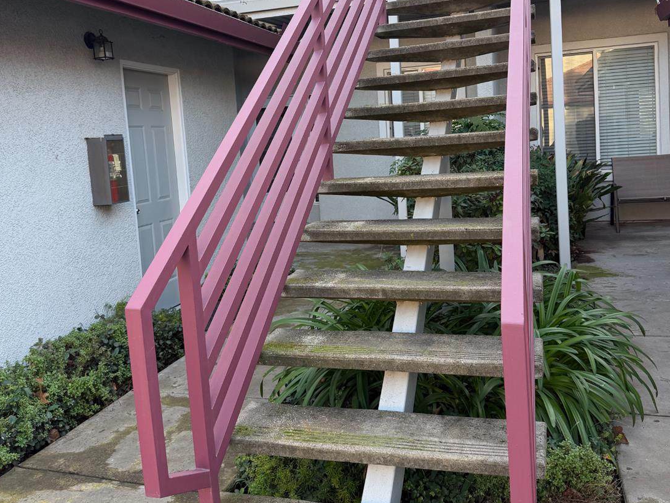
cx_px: 332
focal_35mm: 33
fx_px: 639
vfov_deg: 42.7
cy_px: 192
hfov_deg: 55.3
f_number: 1.78
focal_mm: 6.76
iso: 80
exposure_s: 1/199
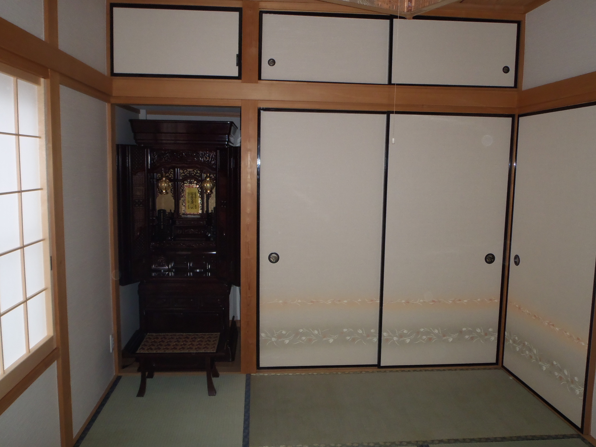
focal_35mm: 28
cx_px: 298
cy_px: 224
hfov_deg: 63.4
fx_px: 482
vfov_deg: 49.7
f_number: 3.5
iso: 125
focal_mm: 5
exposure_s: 1/30
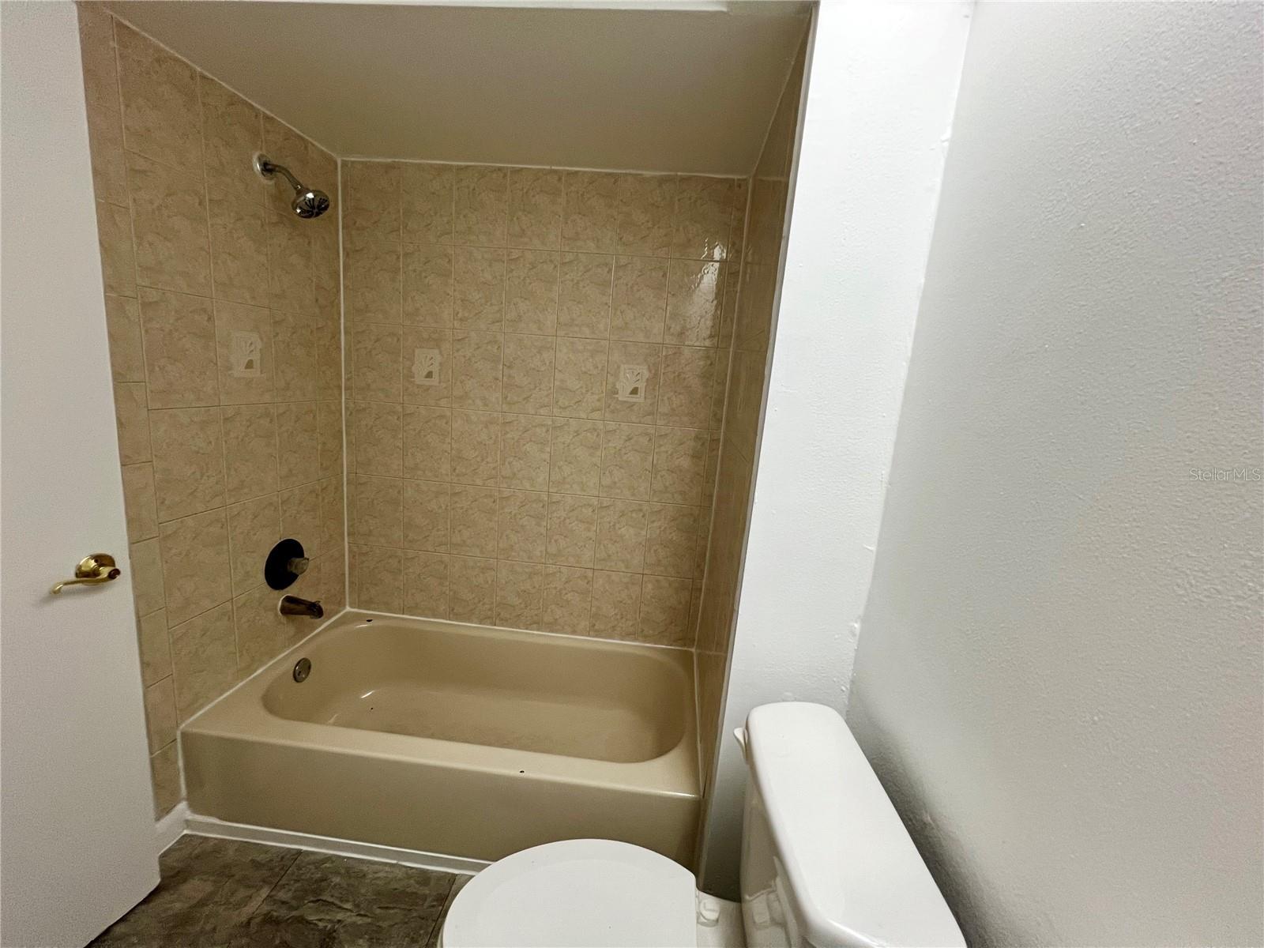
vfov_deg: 89.9
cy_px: 474
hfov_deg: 106.2
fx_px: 475
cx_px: 632
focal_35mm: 13
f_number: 1.8
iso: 160
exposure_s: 1/120
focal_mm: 1.57
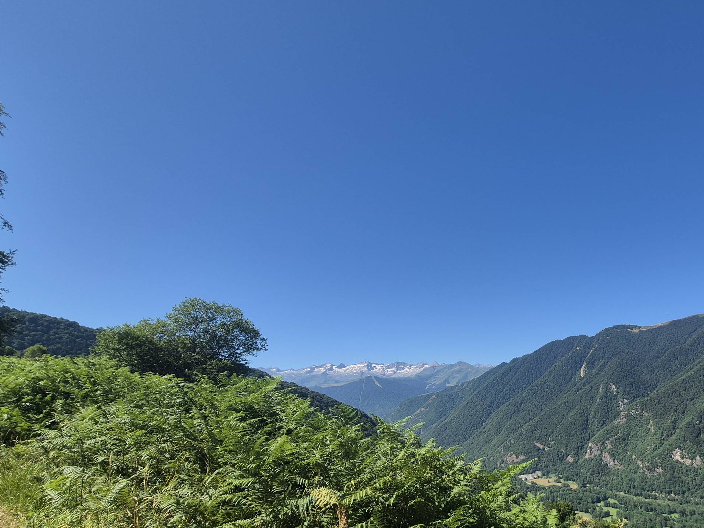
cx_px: 492
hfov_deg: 80.6
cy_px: 357
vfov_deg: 66.6
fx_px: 386
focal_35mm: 19
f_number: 2.2
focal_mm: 1.74
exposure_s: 1/1612
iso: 50
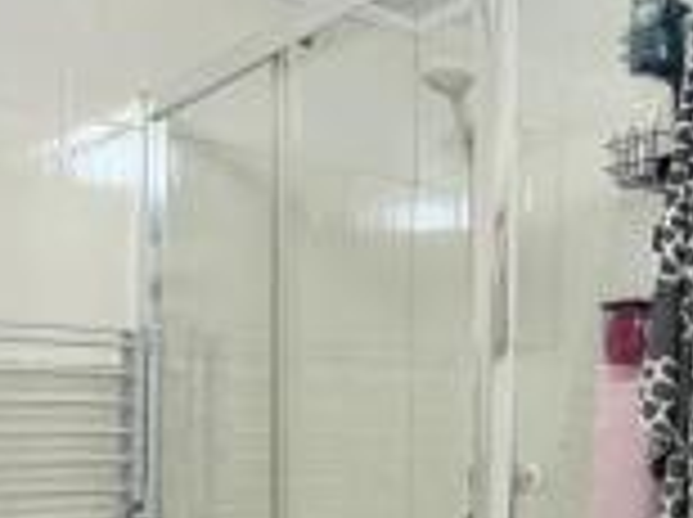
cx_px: 466
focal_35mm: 53
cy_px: 439
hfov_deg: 35.8
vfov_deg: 26.7
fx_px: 1059
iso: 400
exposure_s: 1/50
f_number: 2.2
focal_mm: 2.22
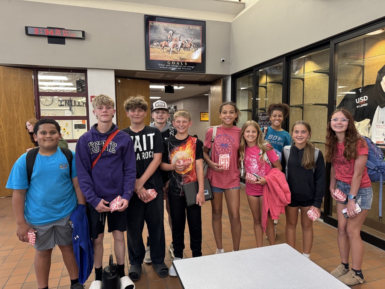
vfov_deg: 56.8
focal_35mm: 24
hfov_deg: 71.6
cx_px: 192
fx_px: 267
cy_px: 144
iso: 250
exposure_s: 1/60
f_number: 1.78
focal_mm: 6.76
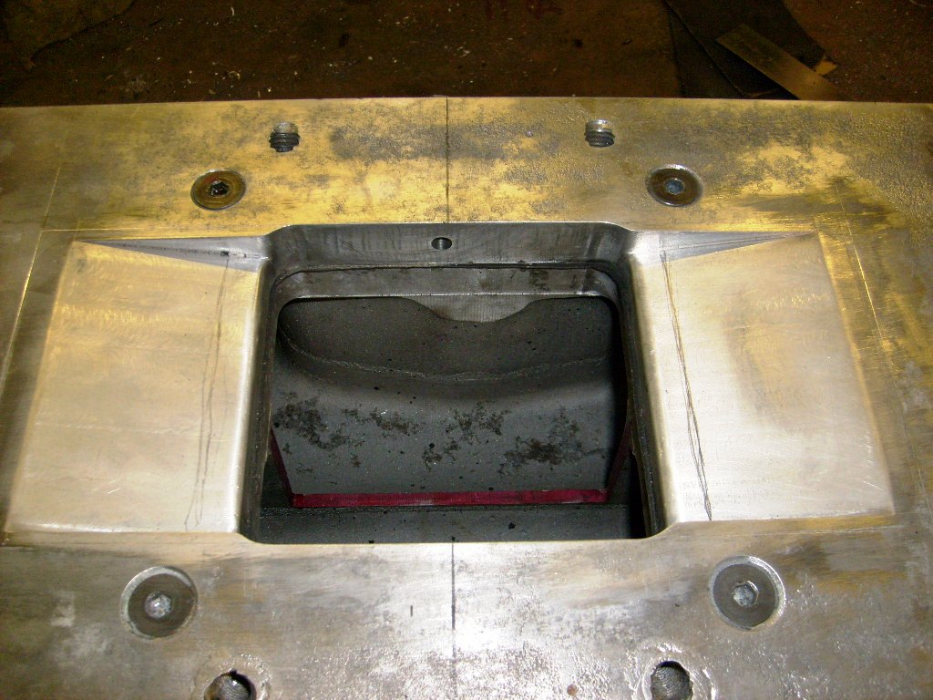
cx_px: 466
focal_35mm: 35
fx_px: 943
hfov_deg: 52.6
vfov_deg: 40.7
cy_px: 350
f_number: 2.8
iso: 100
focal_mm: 5.8
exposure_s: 1/45
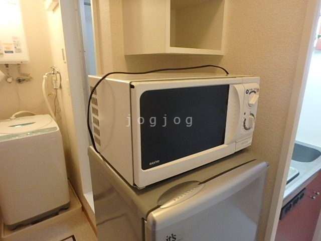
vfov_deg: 63.4
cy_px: 120
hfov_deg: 79.0
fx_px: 195
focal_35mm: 21
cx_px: 160
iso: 800
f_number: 3.5
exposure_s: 1/20
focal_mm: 3.7
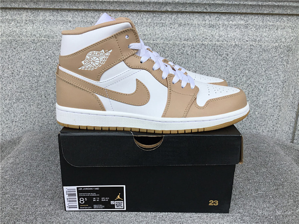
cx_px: 150
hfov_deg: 58.4
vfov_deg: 45.4
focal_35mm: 31
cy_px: 112
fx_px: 268
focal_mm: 3.3
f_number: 2.4
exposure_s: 1/570
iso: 25
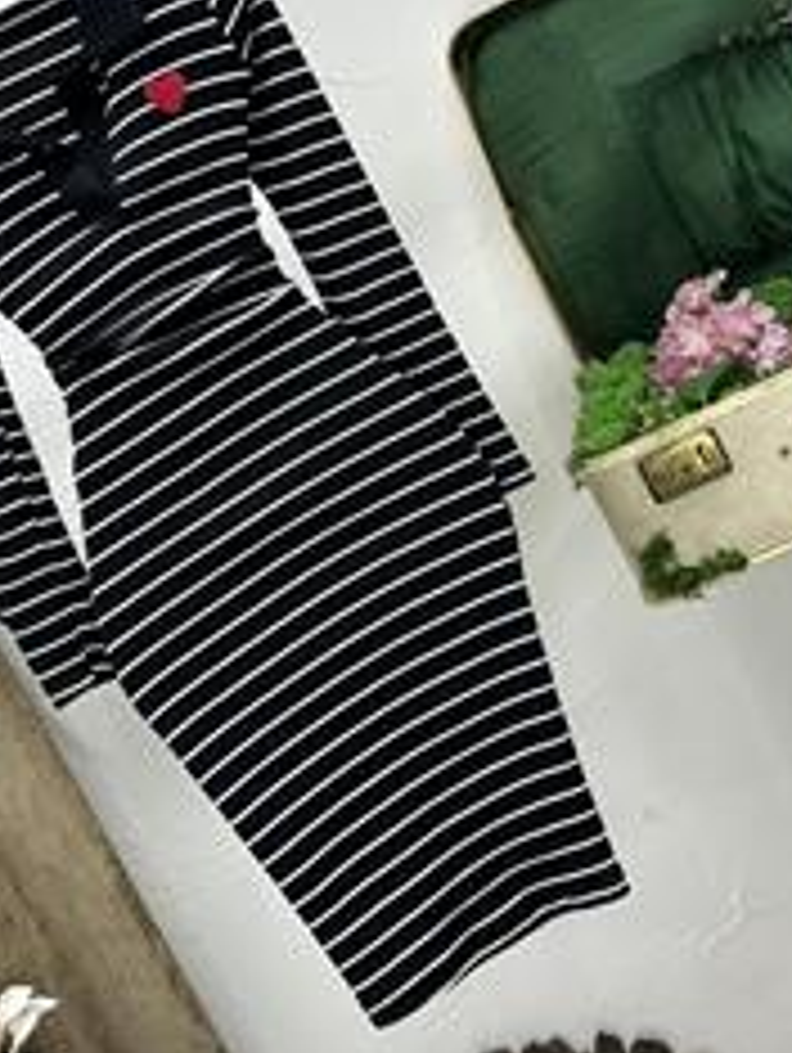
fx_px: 2497
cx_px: 310
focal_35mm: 82
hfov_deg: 18.0
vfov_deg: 23.6
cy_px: 310
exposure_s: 1/100
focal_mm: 6.86
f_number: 1.78
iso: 100
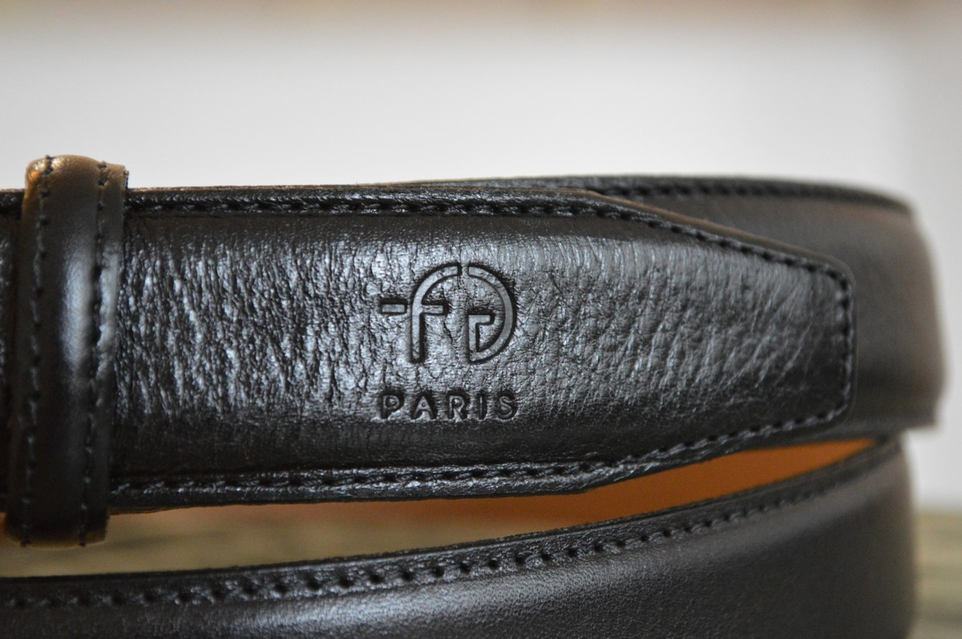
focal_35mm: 82
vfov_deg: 16.5
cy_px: 320
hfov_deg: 24.6
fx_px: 2202
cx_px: 481
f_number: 5.6
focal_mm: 55
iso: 3200
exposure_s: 1/60
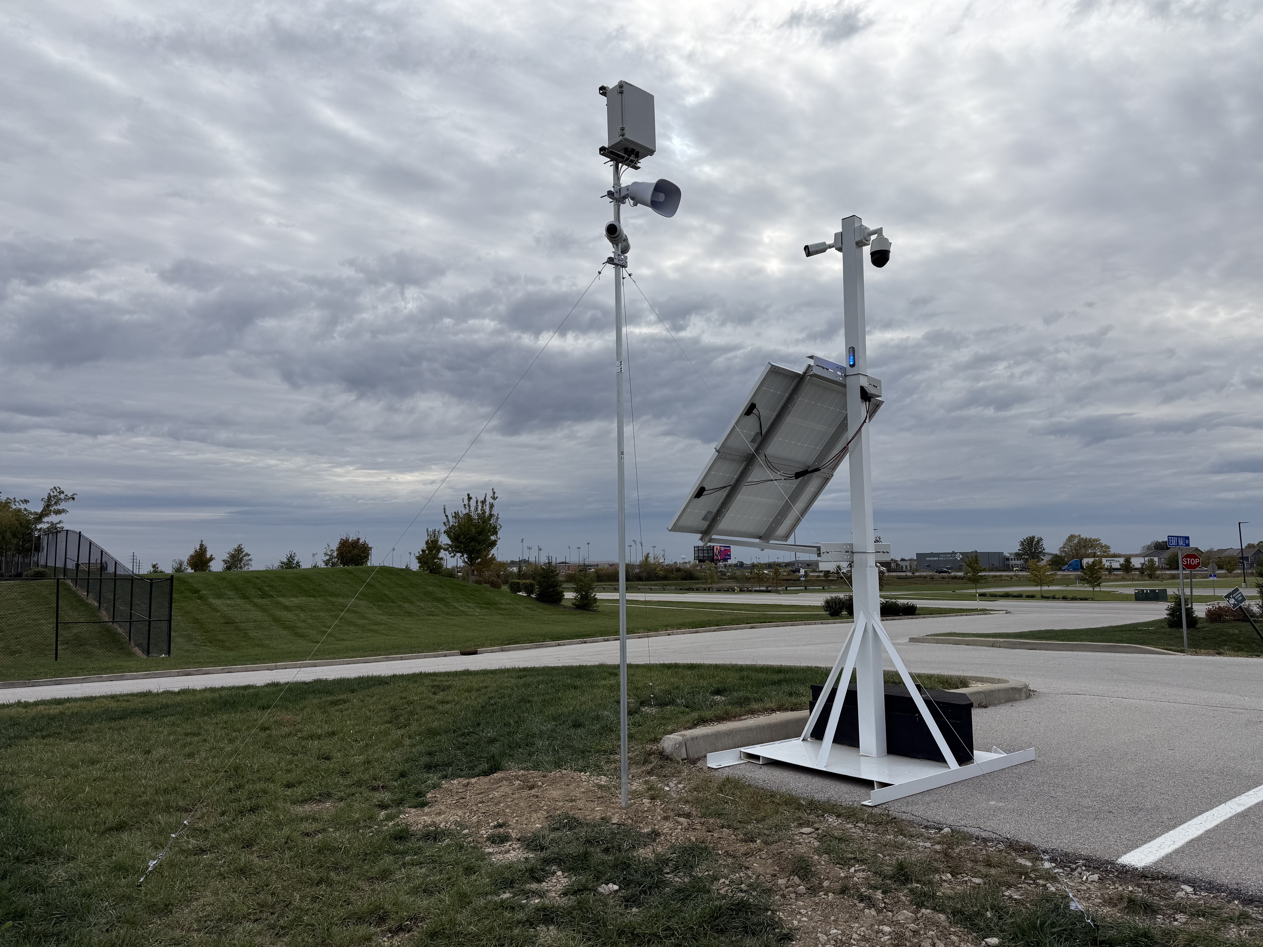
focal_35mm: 24
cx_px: 632
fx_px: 876
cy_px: 474
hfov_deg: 71.6
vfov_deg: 56.8
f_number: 1.78
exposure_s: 1/7353
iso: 80
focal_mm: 6.76
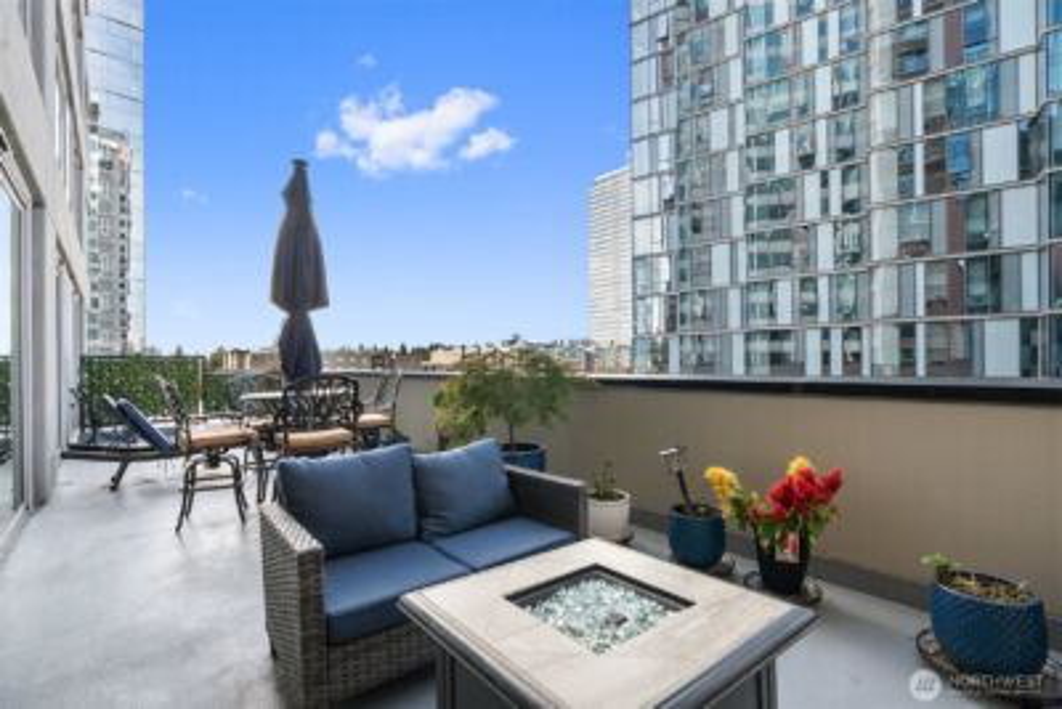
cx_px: 531
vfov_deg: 73.8
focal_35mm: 16
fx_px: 472
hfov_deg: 96.7
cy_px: 354
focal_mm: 16
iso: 200
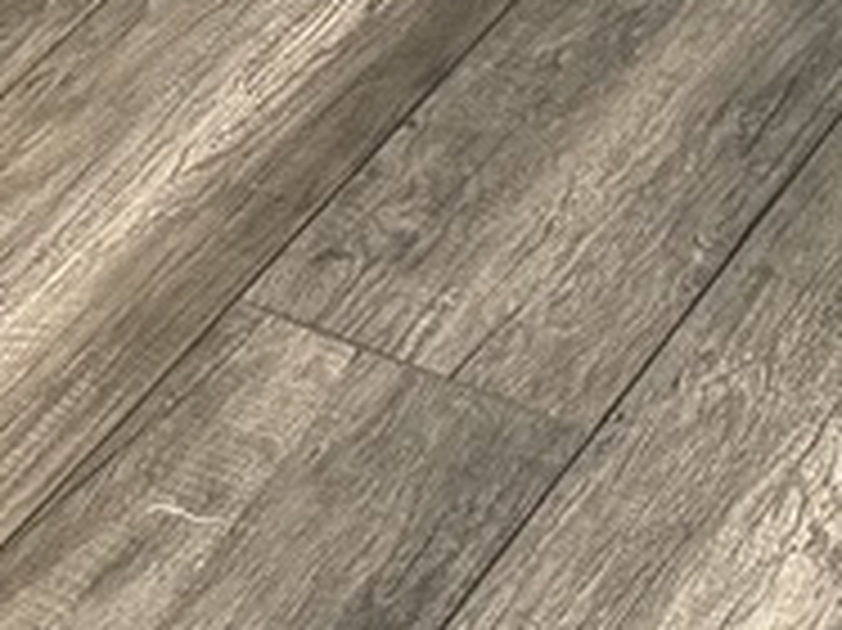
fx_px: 4497
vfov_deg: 6.6
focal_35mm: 185
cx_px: -401
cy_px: -1732
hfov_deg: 10.4
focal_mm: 6.76
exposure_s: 1/60
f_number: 1.78
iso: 320
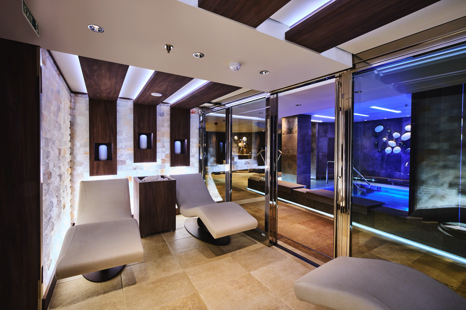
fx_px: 220
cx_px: 233
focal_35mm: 17
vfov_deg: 70.4
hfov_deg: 93.3
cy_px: 155
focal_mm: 17
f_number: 11
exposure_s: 1
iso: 400
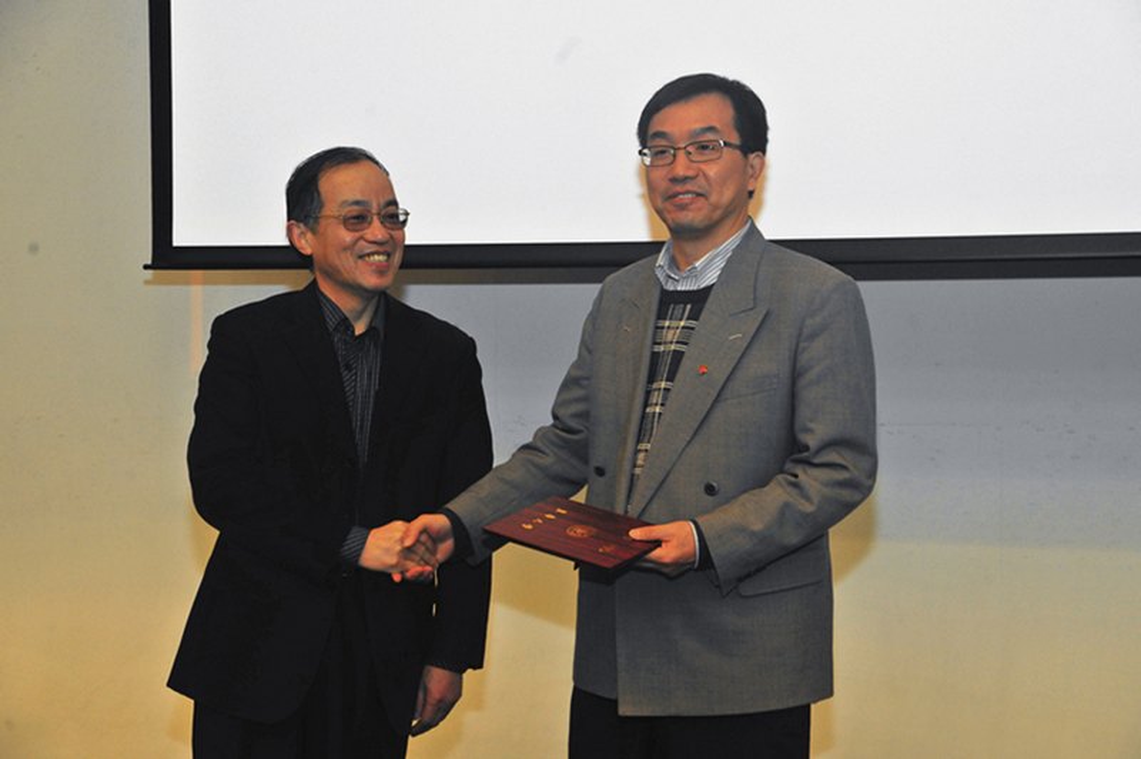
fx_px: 2090
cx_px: 570
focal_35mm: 66
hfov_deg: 30.5
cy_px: 380
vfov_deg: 20.6
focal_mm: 66
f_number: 8
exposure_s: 1/60
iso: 1250
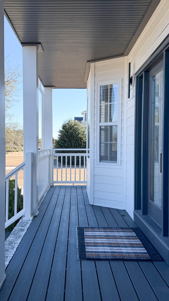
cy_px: 150
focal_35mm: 35
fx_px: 279
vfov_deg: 56.6
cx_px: 66
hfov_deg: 33.6
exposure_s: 1/1250
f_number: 1.8
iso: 80
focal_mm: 6.76
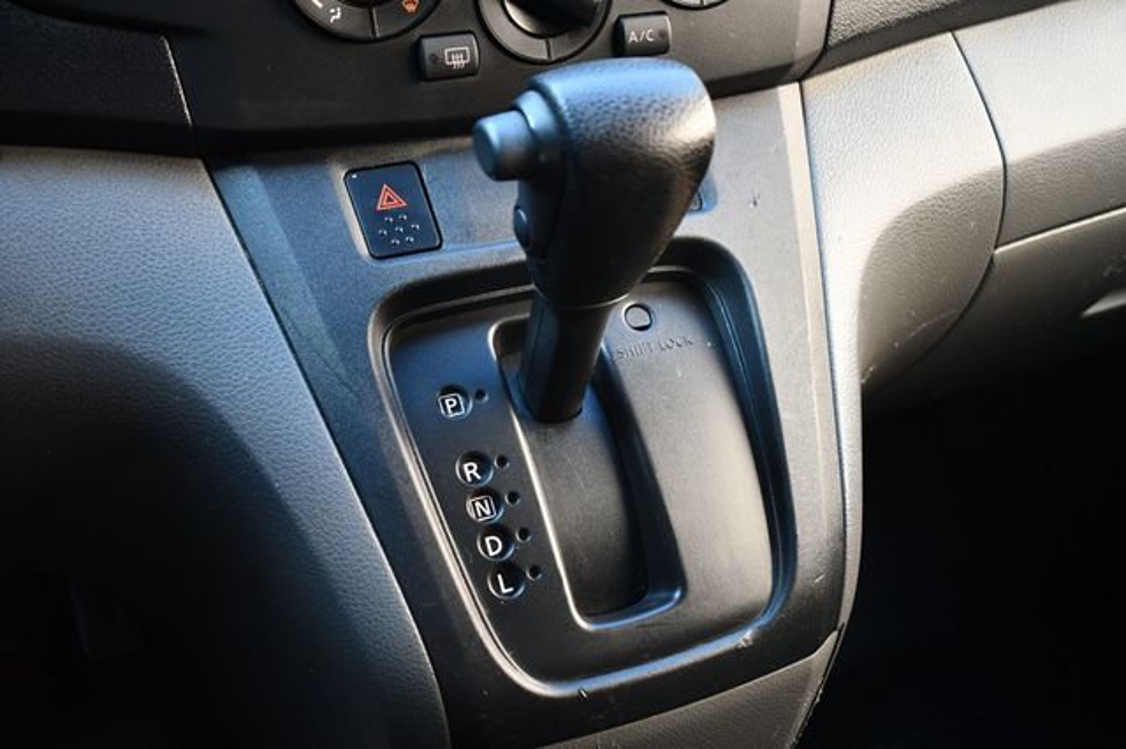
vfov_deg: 31.9
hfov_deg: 46.4
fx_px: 1313
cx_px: 563
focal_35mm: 42
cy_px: 374
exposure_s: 1/125
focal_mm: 28
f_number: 4.2
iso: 900
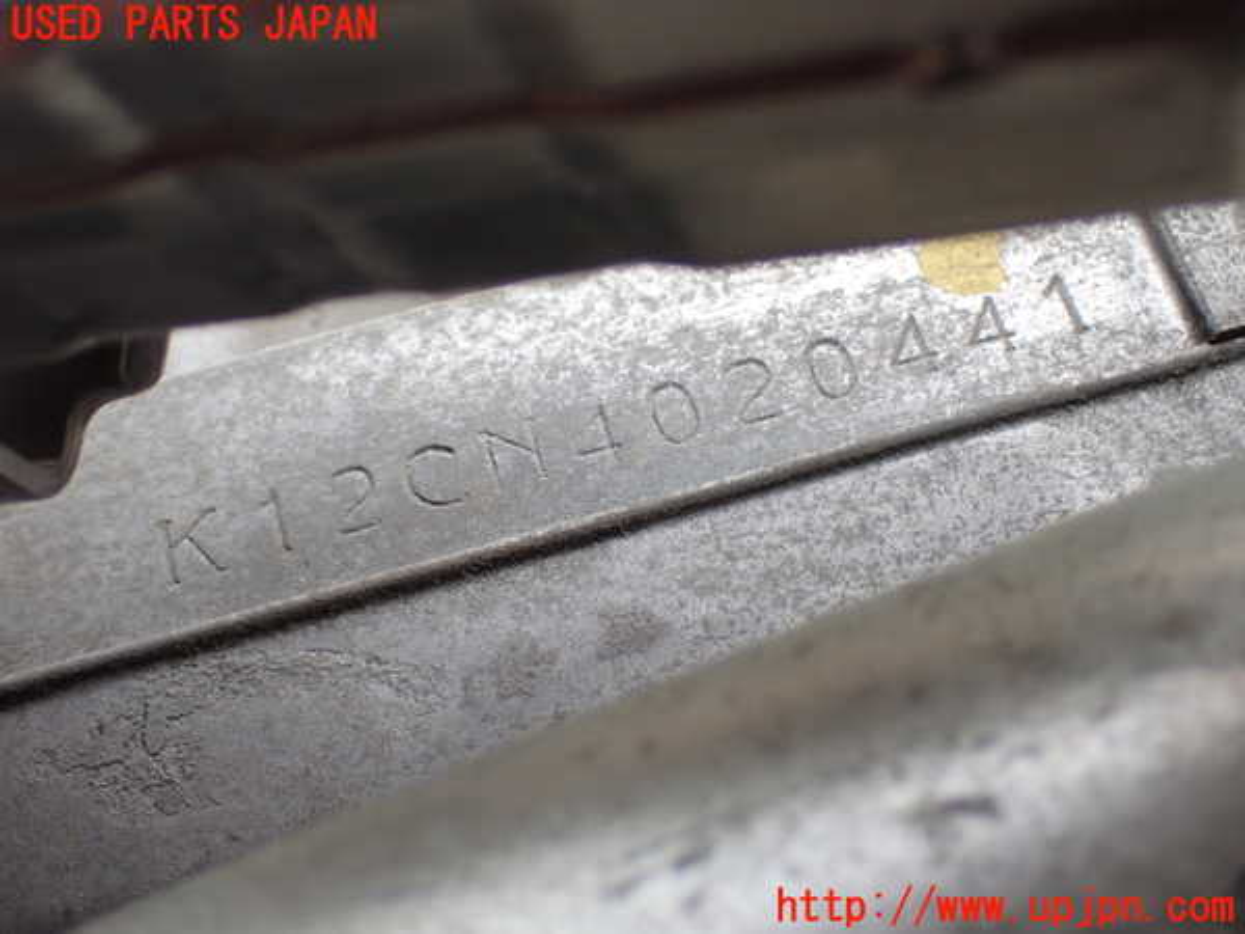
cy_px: 467
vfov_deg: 29.1
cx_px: 622
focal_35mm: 50
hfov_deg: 38.2
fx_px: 1798
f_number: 3.2
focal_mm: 9.01
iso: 400
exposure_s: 1/200
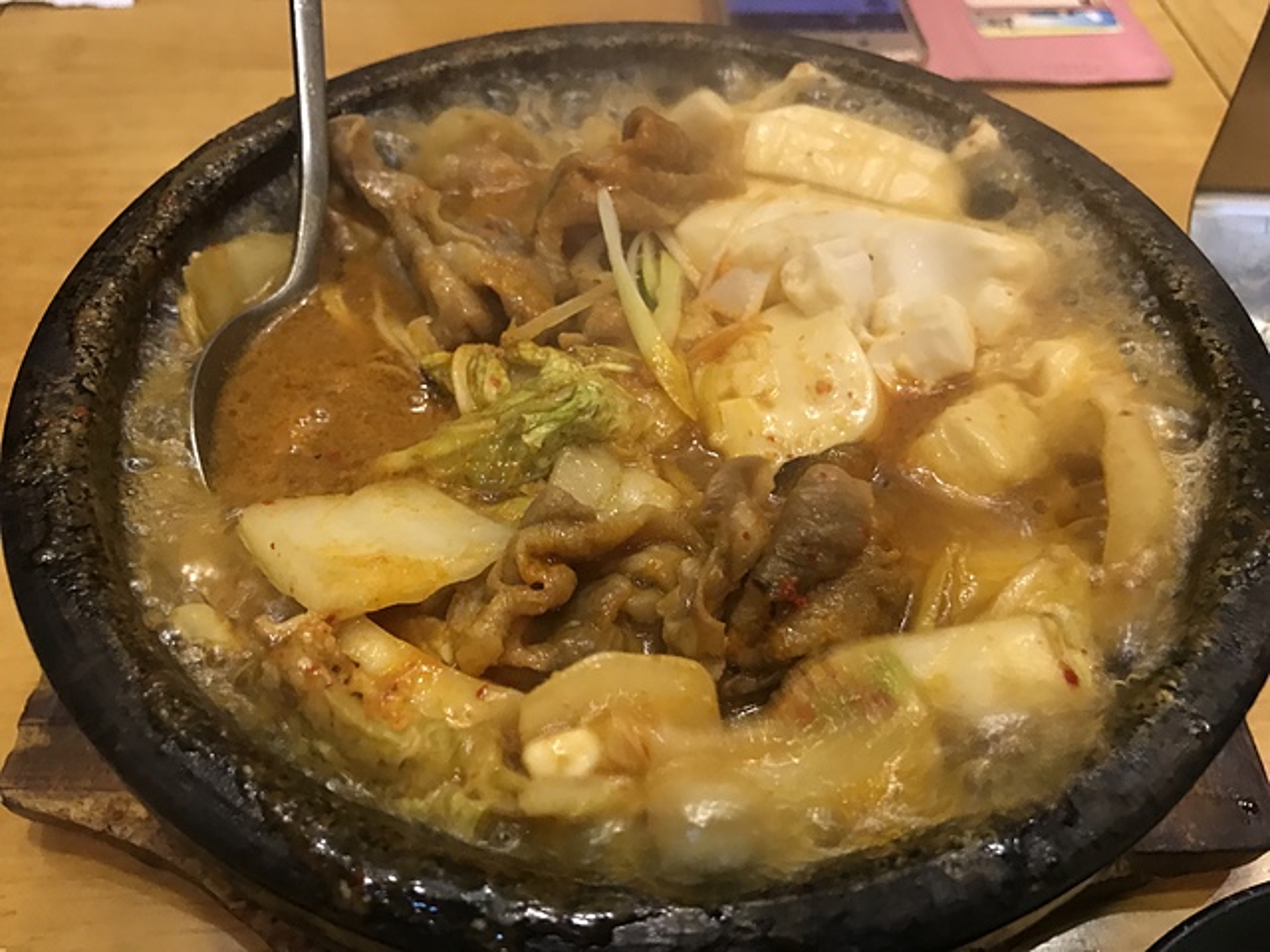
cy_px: 476
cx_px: 635
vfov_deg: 49.7
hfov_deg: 63.4
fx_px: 1027
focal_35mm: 28
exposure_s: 1/11
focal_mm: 3.99
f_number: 1.8
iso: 100
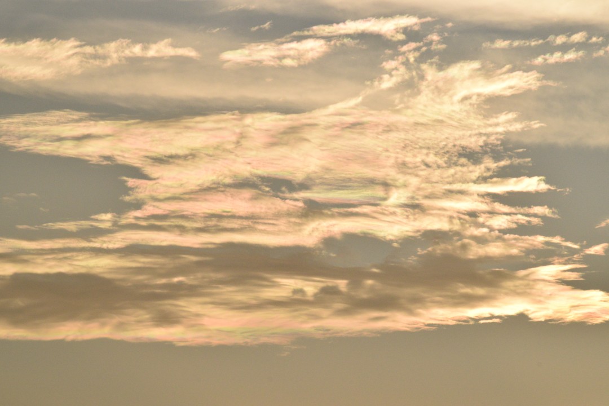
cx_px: 304
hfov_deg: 6.9
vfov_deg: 4.6
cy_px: 203
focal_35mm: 300
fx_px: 5075
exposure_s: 1/1000
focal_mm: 200
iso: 1600
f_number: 18
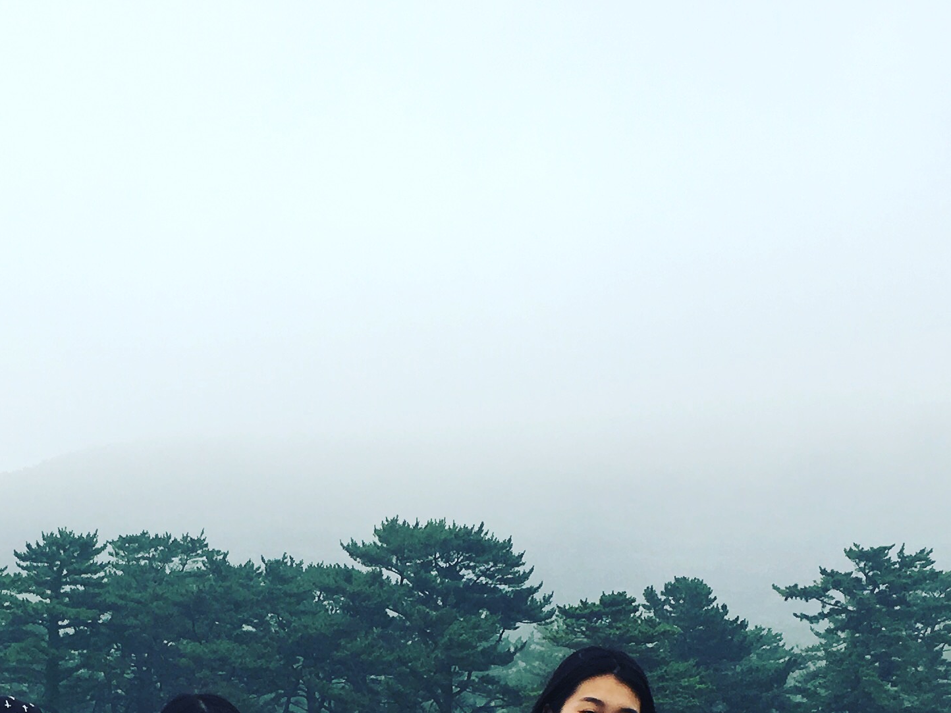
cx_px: 292
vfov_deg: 17.1
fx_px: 2225
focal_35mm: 81
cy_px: 943
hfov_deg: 24.0
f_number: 2.2
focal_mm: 4.15
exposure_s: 1/255
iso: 25
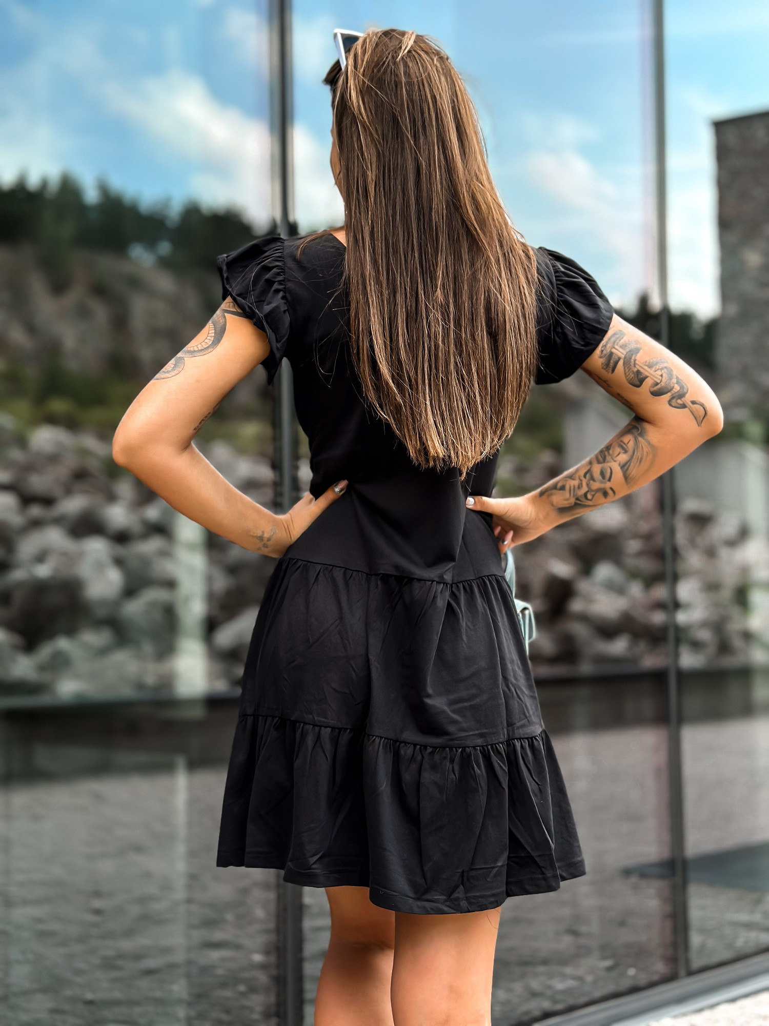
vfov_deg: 39.7
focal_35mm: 48
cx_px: 384
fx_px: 1422
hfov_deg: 30.3
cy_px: 513
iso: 80
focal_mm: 6.86
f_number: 1.8
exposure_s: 1/500
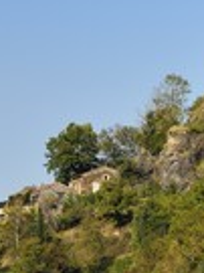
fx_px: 3896
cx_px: 386
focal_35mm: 495
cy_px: 40
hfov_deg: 3.0
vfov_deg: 4.0
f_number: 13
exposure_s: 1/250
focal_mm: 165
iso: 200
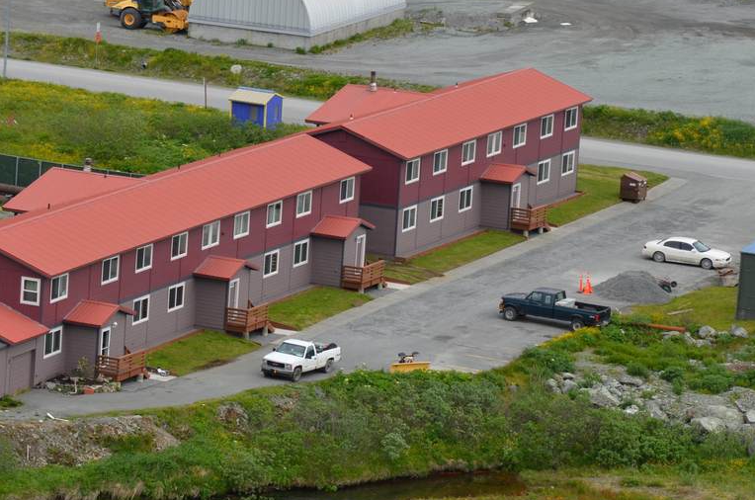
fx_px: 5522
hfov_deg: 7.8
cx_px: 157
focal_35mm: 264
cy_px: 267
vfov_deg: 5.2
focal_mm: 105
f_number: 8
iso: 110
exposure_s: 1/250
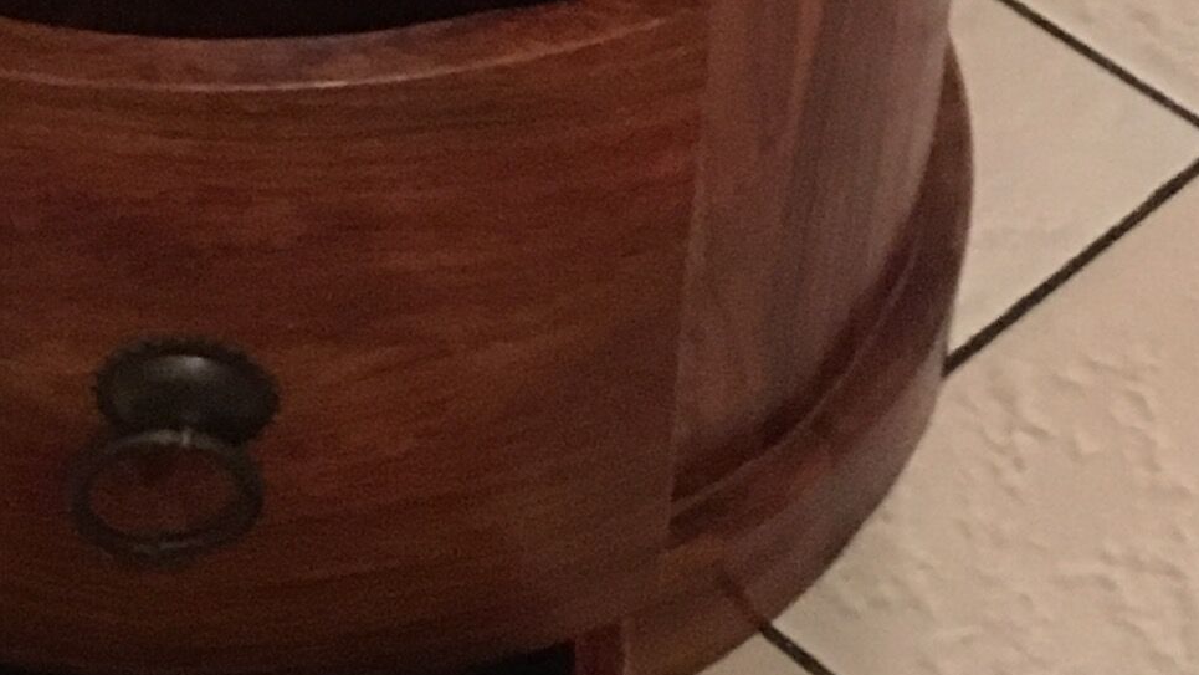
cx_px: 207
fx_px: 4197
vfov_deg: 9.0
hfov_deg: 16.1
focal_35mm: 132
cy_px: -321
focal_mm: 4.15
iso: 500
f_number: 2.2
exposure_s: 1/17
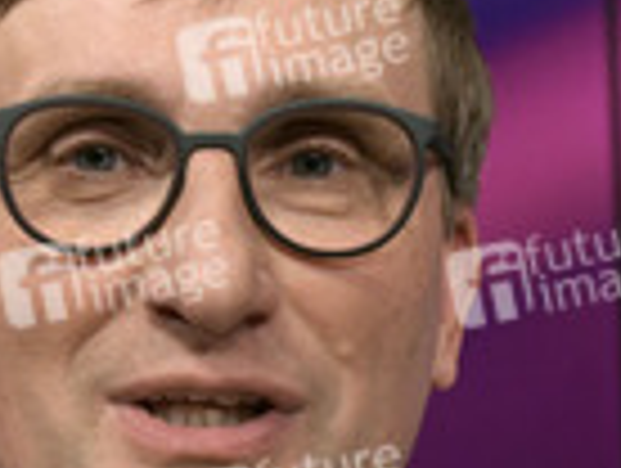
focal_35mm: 141
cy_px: 387
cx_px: 173
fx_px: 2534
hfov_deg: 13.9
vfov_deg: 10.5
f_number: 5
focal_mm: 45
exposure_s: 1/250
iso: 1600
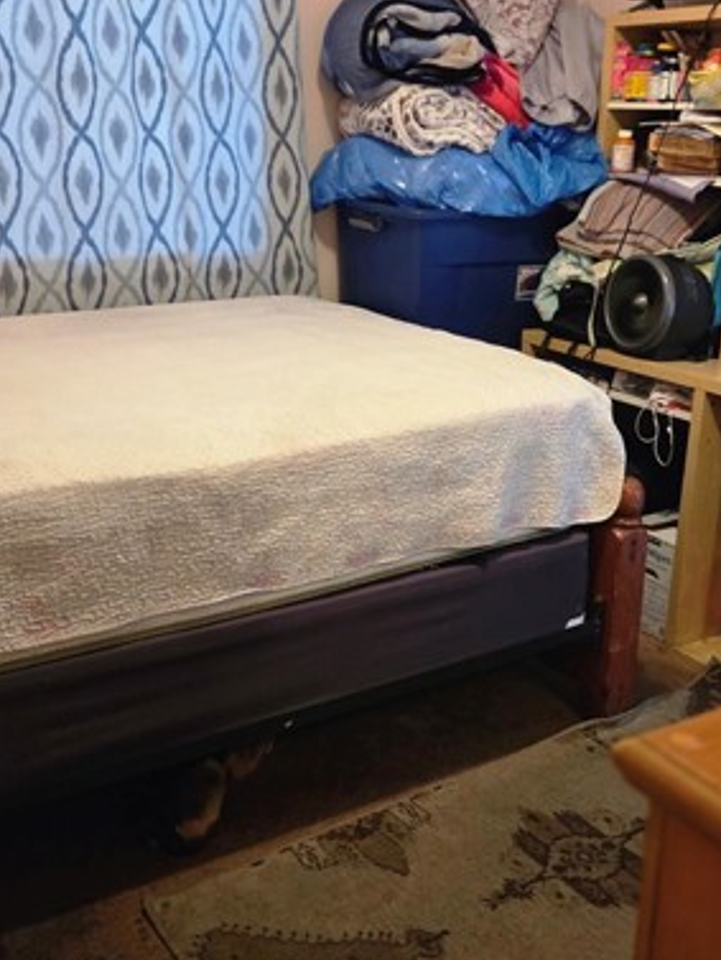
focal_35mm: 39
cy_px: 428
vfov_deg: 47.8
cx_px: 461
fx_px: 1082
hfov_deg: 36.6
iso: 1600
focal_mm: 5.4
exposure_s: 1/120
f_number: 1.8
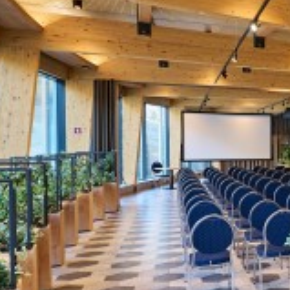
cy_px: 157
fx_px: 427
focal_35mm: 45
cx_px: 407
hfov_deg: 28.3
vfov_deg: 37.5
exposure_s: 1/50
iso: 500
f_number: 5
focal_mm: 14
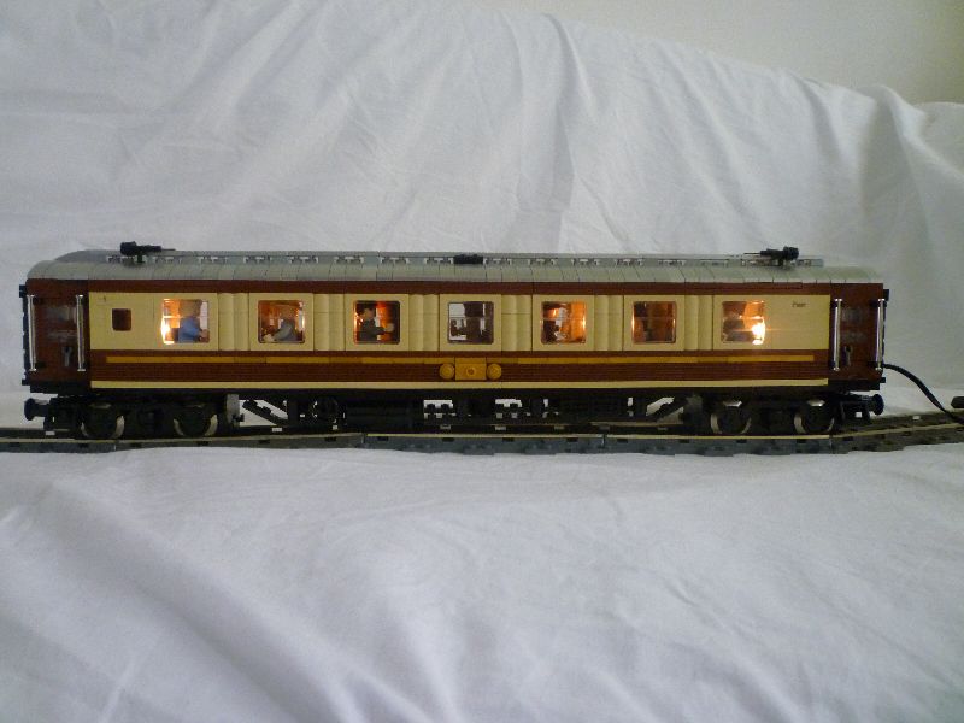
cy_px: 362
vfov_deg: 48.2
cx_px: 482
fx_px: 808
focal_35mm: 29
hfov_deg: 61.7
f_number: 3.3
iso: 400
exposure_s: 1/13
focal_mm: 5.2
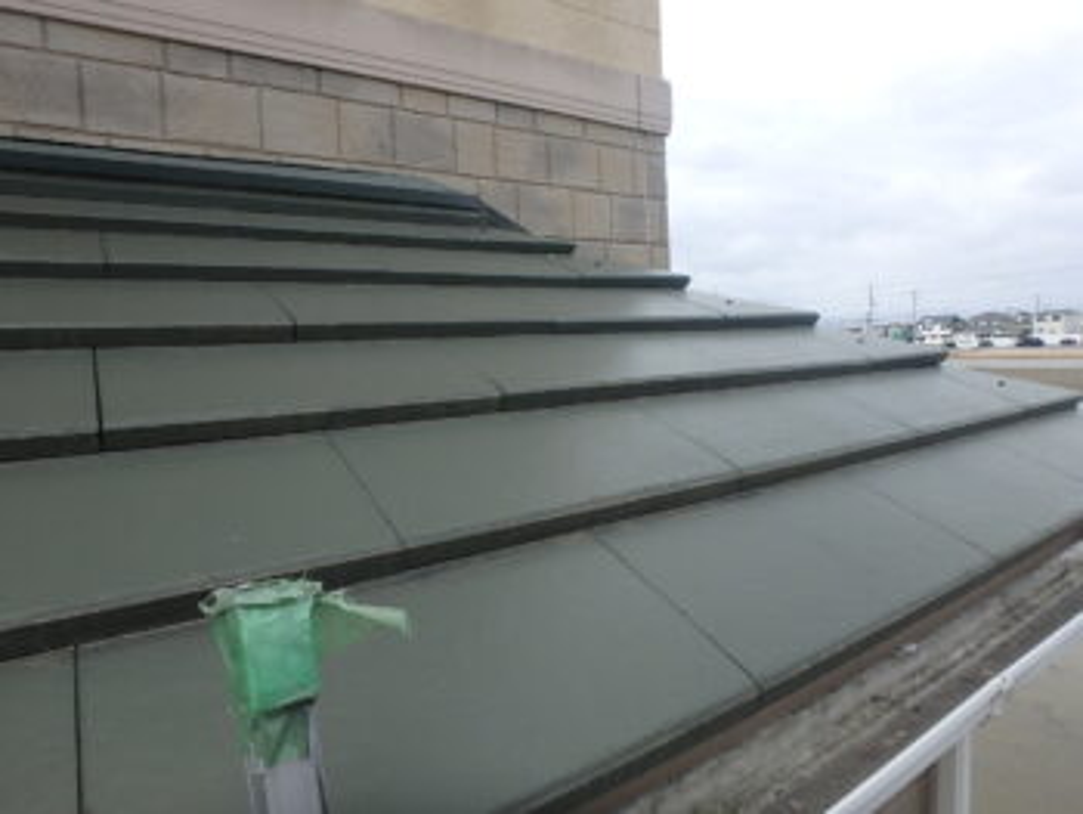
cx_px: 542
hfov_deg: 79.0
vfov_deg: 63.5
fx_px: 657
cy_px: 407
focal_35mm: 21
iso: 125
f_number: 3.5
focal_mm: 3.7
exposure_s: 1/800
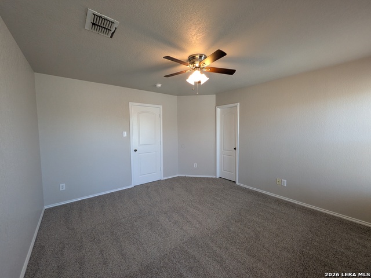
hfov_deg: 102.1
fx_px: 150
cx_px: 186
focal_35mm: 14
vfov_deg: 85.7
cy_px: 139
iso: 96
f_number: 2.2
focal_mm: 1.83
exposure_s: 1/24
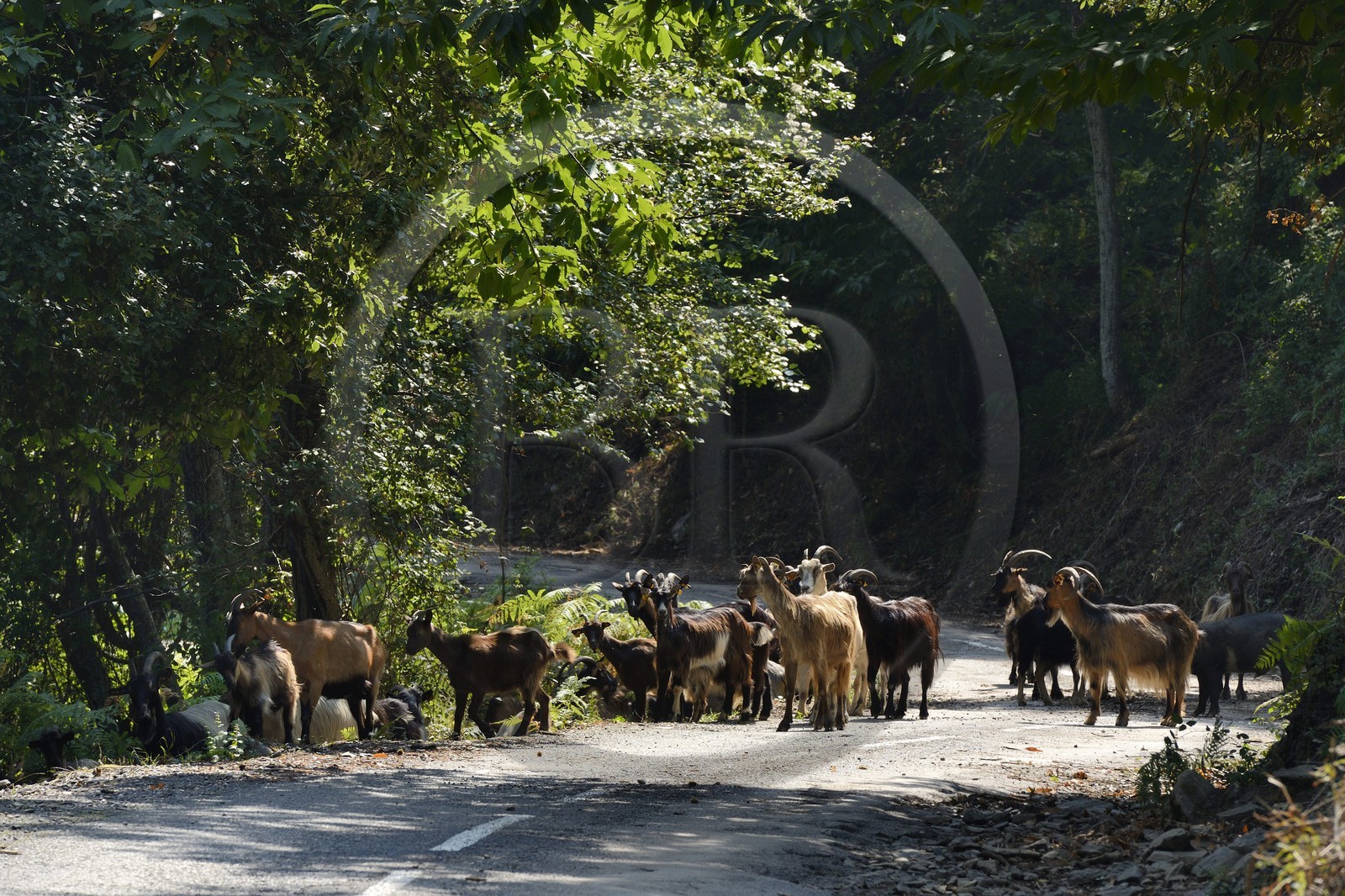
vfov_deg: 6.9
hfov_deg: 10.3
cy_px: 448
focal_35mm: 200
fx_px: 7470
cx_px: 672
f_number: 11
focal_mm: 200
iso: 400
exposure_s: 1/250
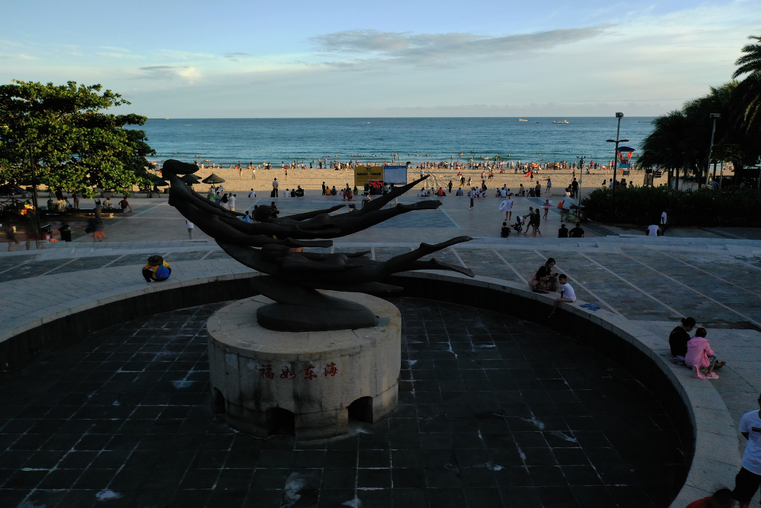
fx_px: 592
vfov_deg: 46.4
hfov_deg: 65.5
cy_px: 254
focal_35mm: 28
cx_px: 380
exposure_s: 1/80
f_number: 3.5
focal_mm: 10.26
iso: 100
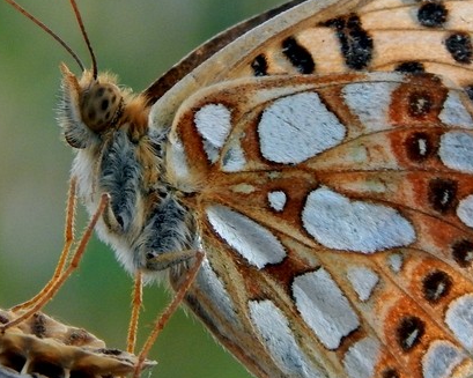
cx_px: 274
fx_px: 3527
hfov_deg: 7.7
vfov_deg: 6.1
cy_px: 165
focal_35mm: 252
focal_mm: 23.4
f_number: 4.8
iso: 320
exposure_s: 1/250
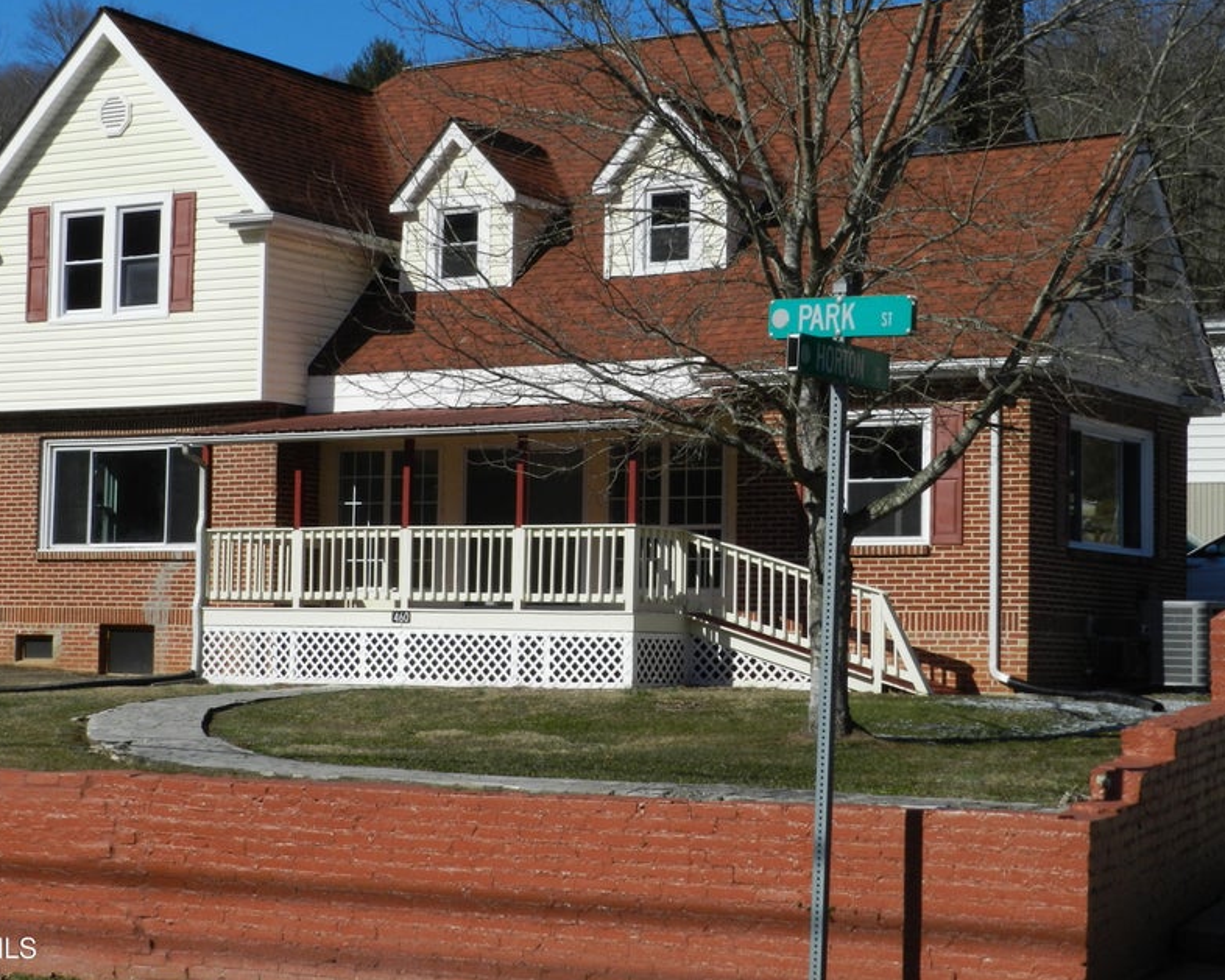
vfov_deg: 21.3
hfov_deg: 26.4
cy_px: 495
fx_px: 2611
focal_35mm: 72
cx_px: 579
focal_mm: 12.1
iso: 160
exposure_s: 1/1000
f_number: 5.6
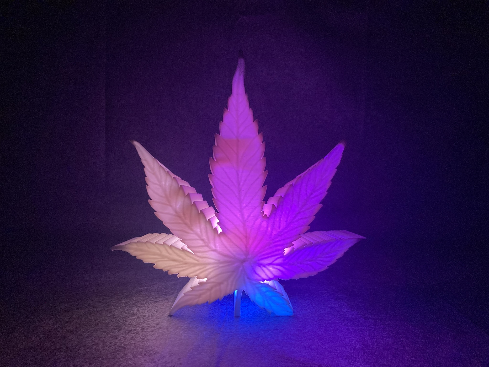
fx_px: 396
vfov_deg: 49.7
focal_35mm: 28
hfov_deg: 63.4
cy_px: 184
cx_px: 244
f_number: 1.8
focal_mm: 3.99
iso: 320
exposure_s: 1/60
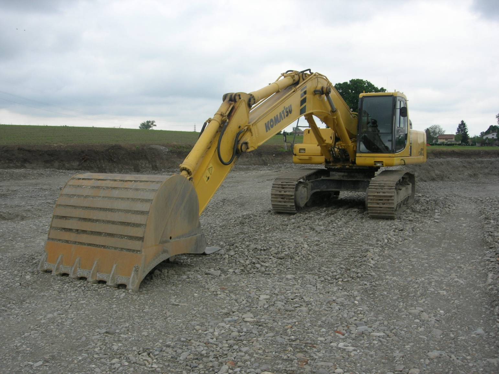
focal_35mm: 38
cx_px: 250
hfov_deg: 49.0
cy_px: 187
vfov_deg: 37.7
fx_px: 548
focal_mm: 7.8
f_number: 4.8
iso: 64
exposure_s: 1/203
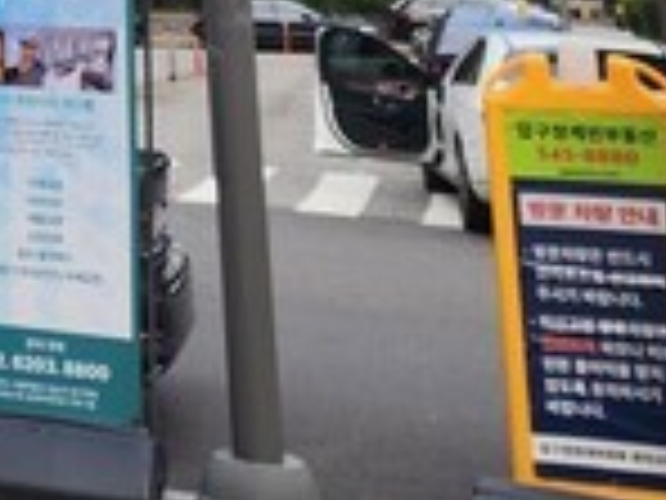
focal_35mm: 93
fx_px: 1789
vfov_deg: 14.2
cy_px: -383
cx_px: -410
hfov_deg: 18.1
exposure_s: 1/647
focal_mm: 6.4
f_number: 1.8
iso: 12
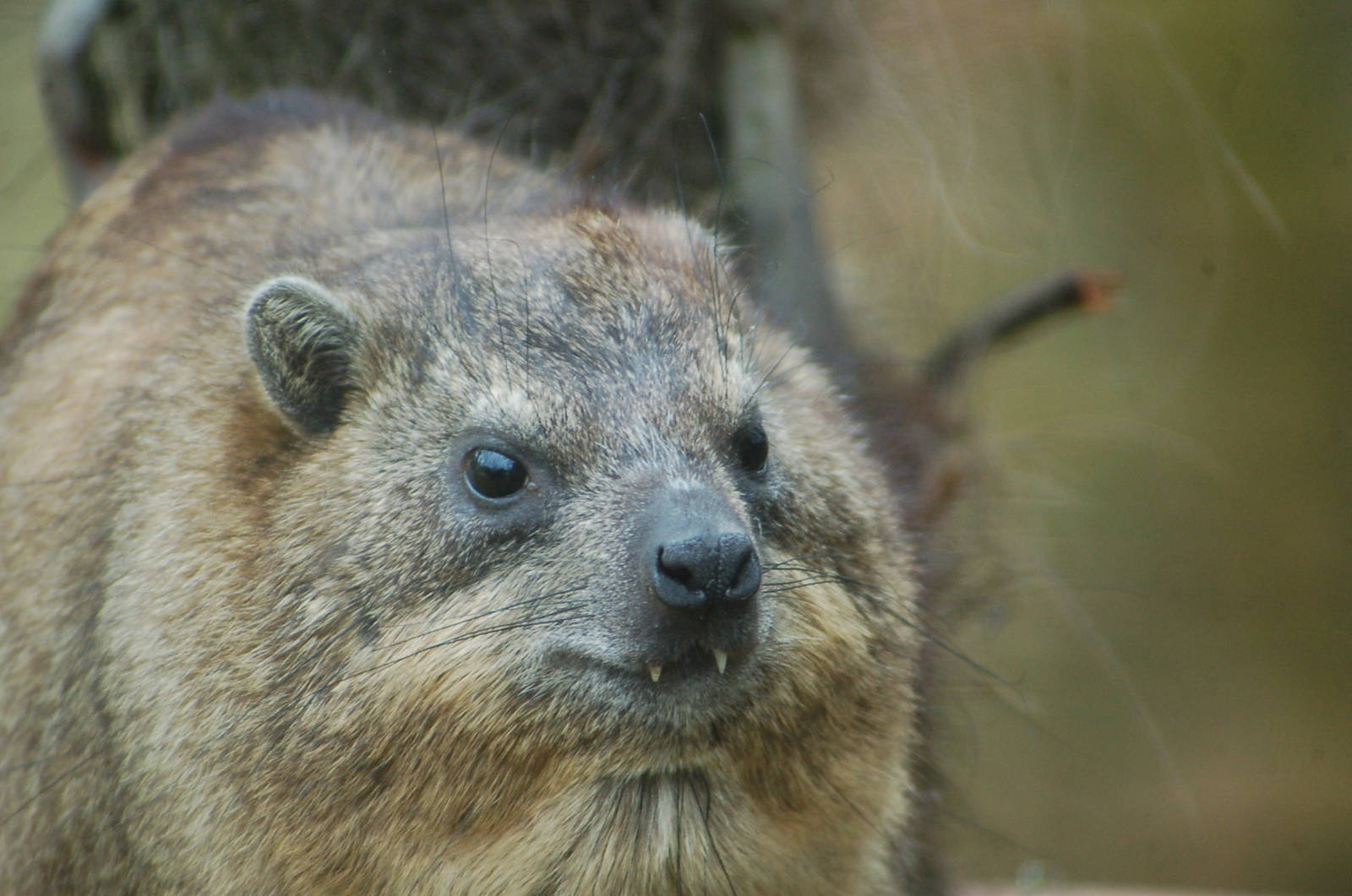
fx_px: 21932
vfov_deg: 2.3
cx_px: 676
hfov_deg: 3.5
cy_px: 448
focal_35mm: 585
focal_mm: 390
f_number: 6.7
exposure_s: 1/100
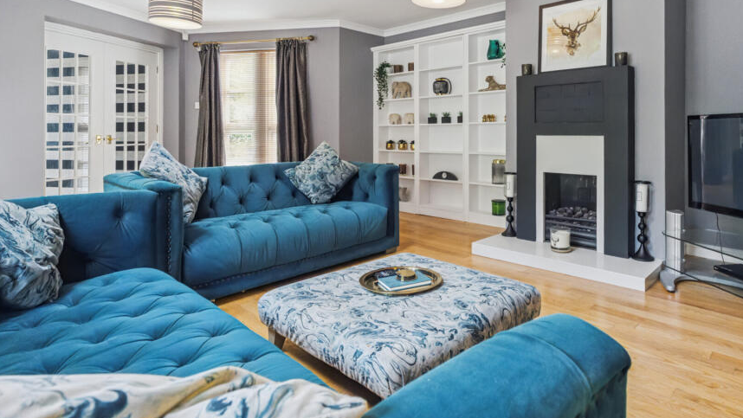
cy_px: 131
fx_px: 406
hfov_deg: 83.9
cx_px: 442
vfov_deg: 53.1
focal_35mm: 21
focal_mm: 11
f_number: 6.3
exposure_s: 1/60
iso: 1000
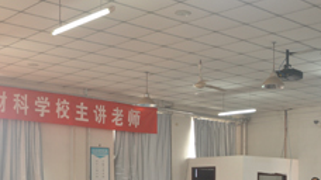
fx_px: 527
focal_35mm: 62
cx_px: 275
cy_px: 225
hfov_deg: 32.5
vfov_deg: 18.2
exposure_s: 1/20
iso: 400
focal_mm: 18
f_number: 3.5
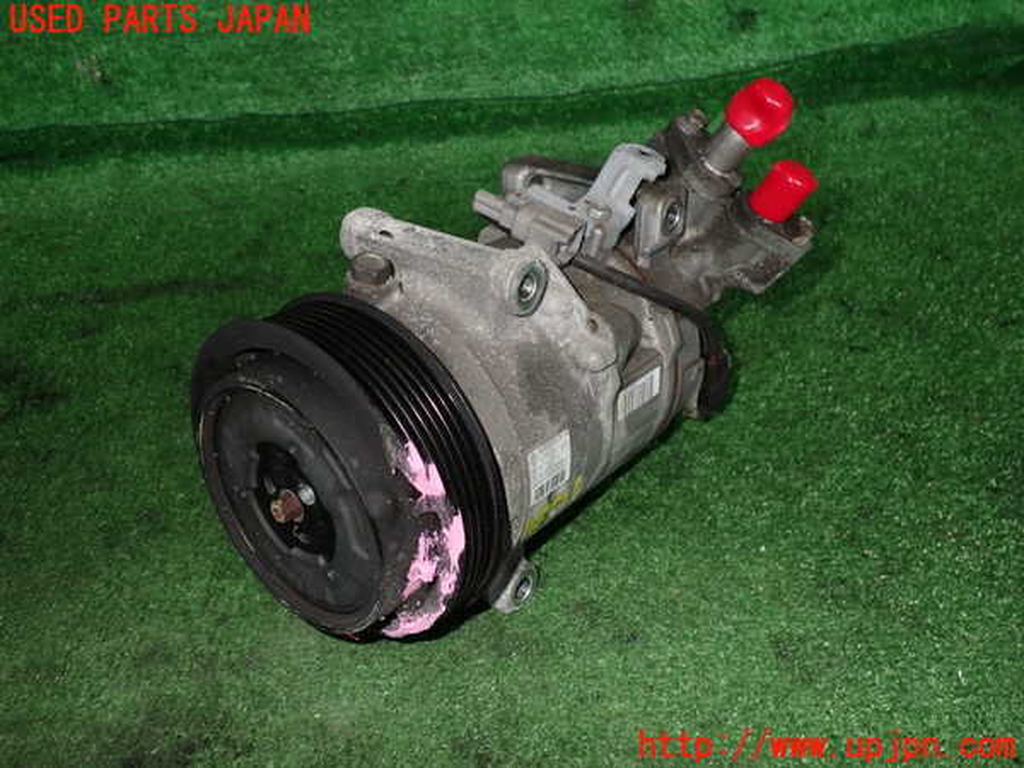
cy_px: 384
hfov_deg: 60.0
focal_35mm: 30
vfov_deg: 46.8
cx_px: 512
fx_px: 887
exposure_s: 1/30
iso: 200
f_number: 6.3
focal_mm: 5.4
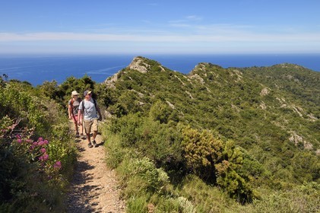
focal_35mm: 31
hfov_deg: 60.3
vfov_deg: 42.3
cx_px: 160
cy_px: 106
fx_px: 275
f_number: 11
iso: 200
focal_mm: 31
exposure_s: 1/320
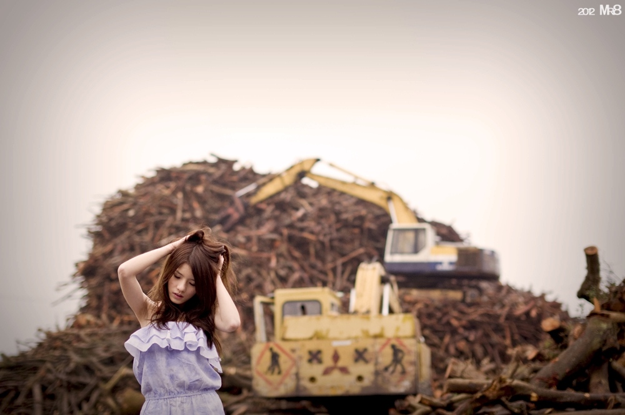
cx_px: 312
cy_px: 208
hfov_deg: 39.6
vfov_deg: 26.9
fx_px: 867
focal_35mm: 50
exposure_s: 1/640
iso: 500
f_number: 1.8
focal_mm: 50
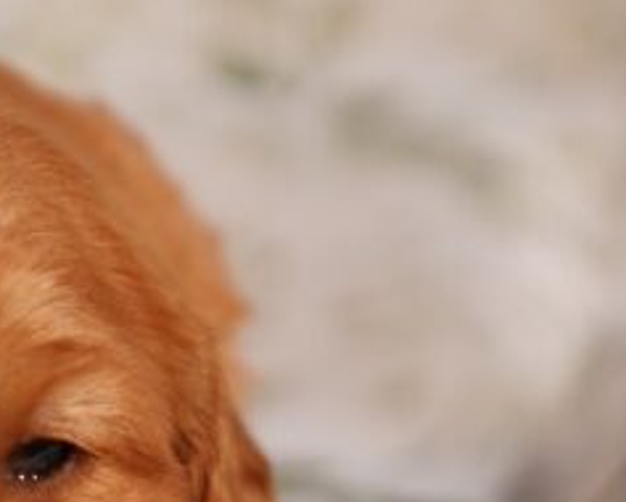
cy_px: 454
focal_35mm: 169
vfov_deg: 9.1
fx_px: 3125
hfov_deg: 11.2
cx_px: -116
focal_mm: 37
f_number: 3.2
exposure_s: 1/2500
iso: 50
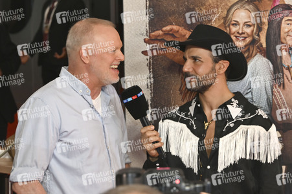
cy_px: 97
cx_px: 146
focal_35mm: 75
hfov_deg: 27.0
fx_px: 608
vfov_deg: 18.2
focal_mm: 75
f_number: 5.6
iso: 800
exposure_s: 1/160
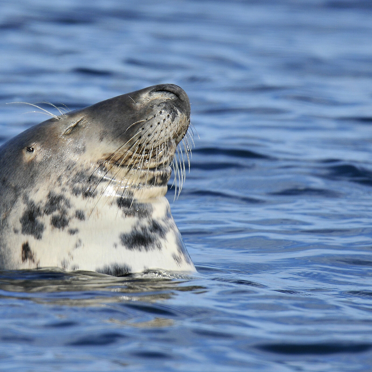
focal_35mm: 1152
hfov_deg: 1.5
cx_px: 110
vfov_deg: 1.5
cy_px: 186
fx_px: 14006
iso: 320
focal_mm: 600
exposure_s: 1/1250
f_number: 7.1
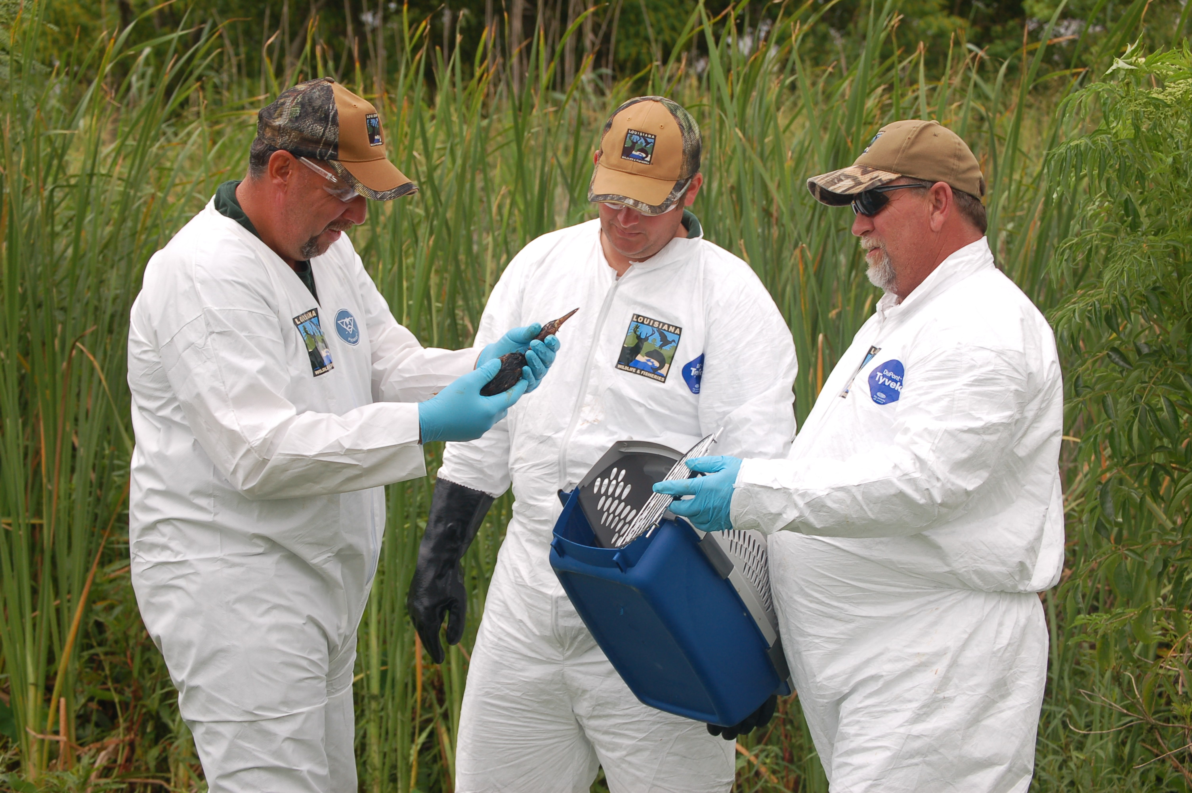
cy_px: 396
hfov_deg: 24.6
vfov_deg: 16.5
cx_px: 596
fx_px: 2729
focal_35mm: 82
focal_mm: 55
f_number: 8
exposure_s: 1/250
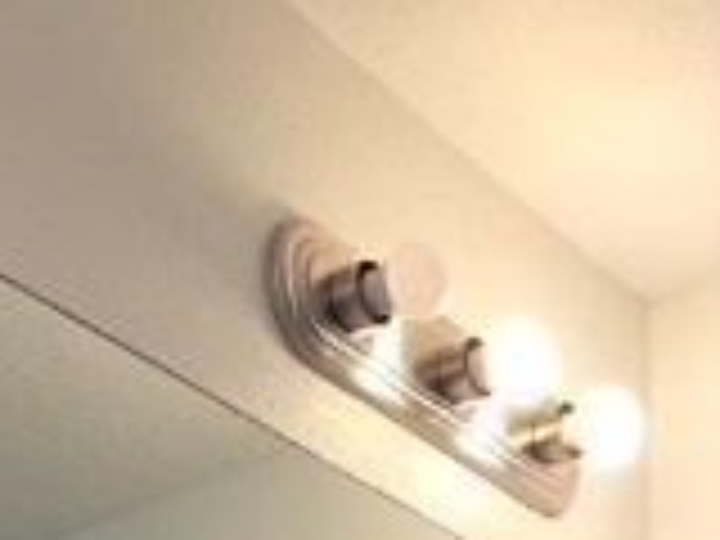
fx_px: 1726
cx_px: 634
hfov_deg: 23.0
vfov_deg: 11.7
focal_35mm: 83
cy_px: 1539
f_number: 1.9
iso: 125
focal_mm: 2.2
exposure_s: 1/120
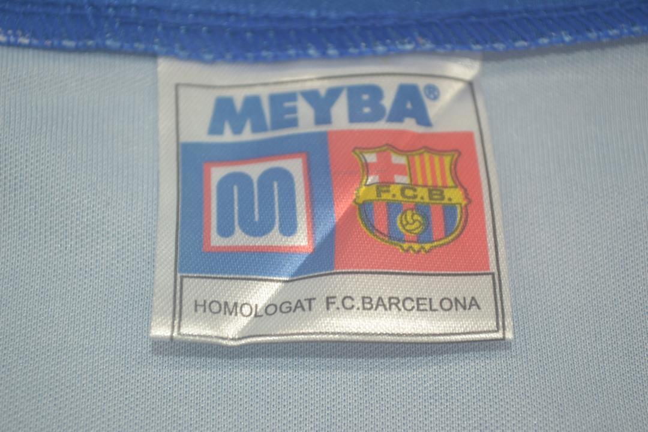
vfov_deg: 16.6
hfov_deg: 24.6
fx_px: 1485
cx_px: 324
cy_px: 216
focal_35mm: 82
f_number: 5.6
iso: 200
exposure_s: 1/60
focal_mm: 55
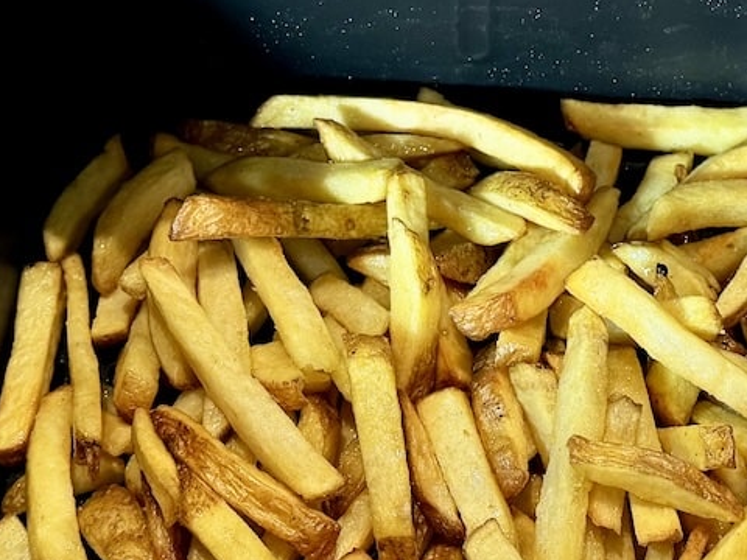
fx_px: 1726
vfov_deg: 18.3
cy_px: 131
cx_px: 473
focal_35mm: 80
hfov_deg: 24.3
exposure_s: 1/78
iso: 200
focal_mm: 6.76
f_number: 1.78
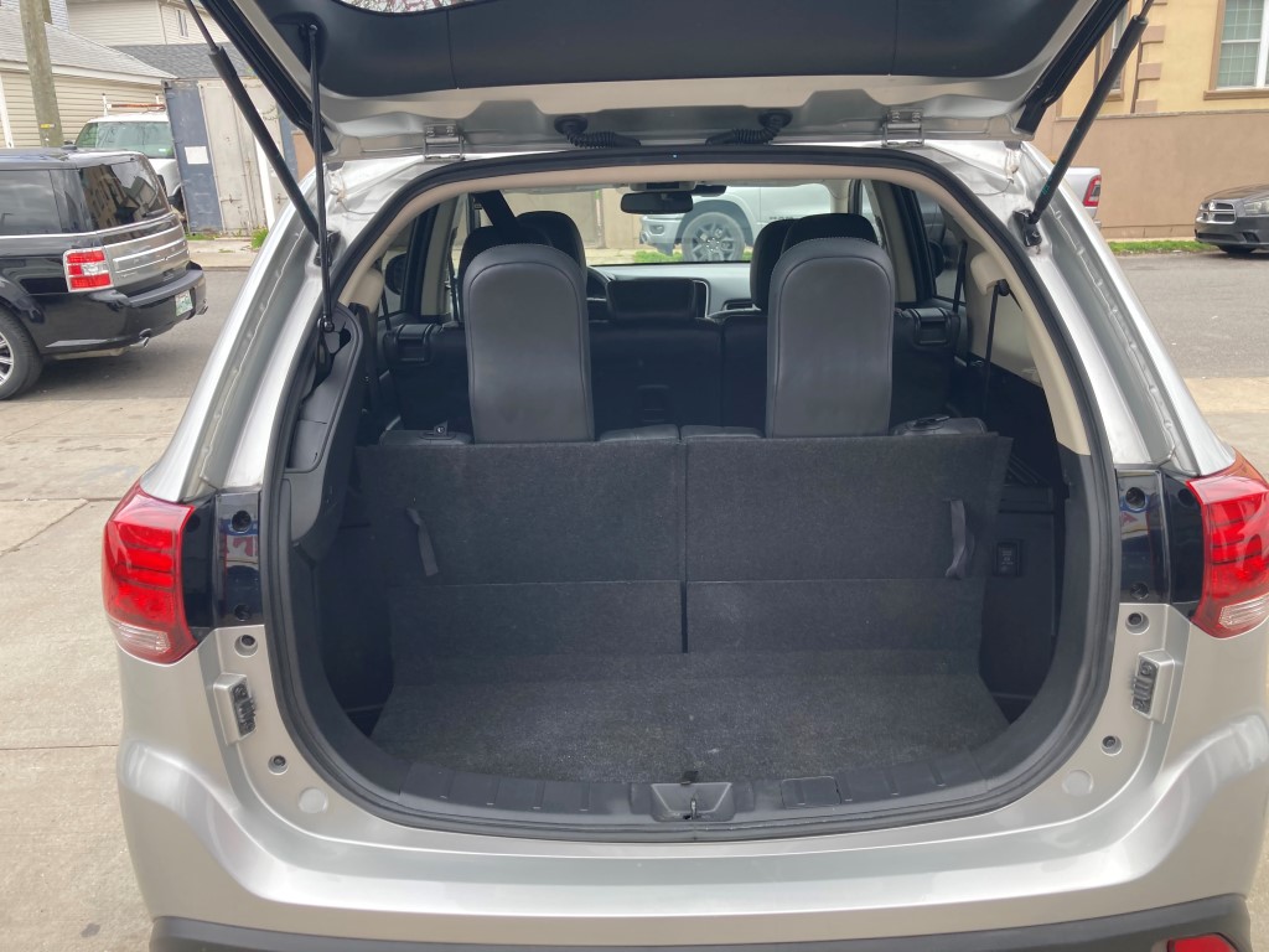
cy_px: 476
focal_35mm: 28
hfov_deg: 63.4
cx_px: 634
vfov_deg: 49.7
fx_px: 1026
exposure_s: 1/167
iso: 20
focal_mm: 3.99
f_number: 1.8
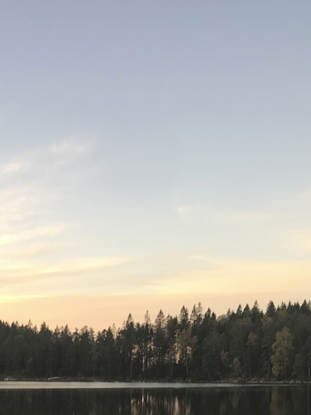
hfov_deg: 20.5
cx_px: 20
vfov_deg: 25.9
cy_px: 443
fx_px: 838
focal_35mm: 70
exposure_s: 1/100
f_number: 1.8
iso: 25
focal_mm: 3.99
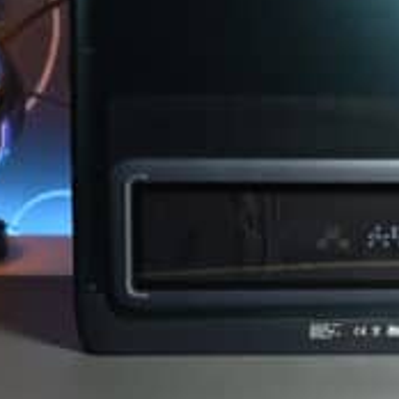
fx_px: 1239
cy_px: 151
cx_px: 378
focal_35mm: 95
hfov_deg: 17.9
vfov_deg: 18.3
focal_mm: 50
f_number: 7.1
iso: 2500
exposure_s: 1/50
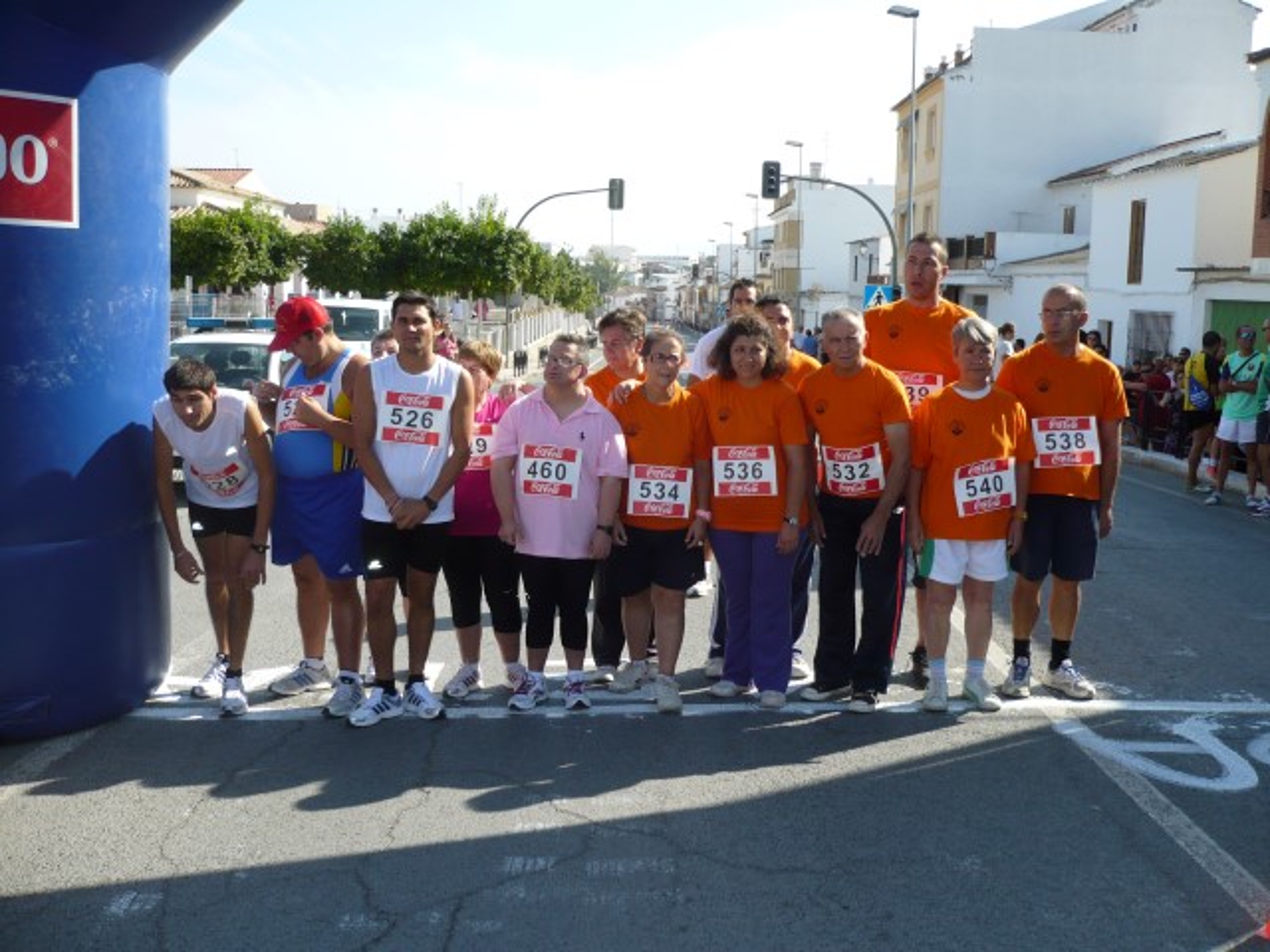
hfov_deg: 52.6
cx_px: 635
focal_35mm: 35
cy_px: 476
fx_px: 1284
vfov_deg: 40.7
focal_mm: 5.8
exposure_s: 1/640
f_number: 2.8
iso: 100
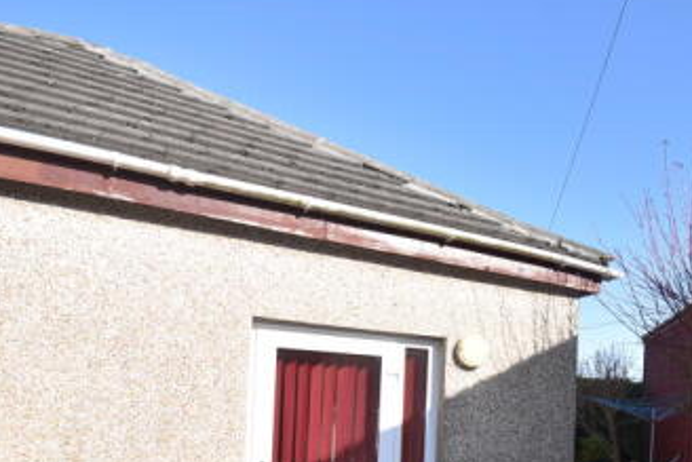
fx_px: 577
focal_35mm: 30
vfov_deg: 41.0
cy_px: 396
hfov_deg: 54.4
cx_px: 615
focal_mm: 10
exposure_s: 1/160
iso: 100
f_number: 6.3
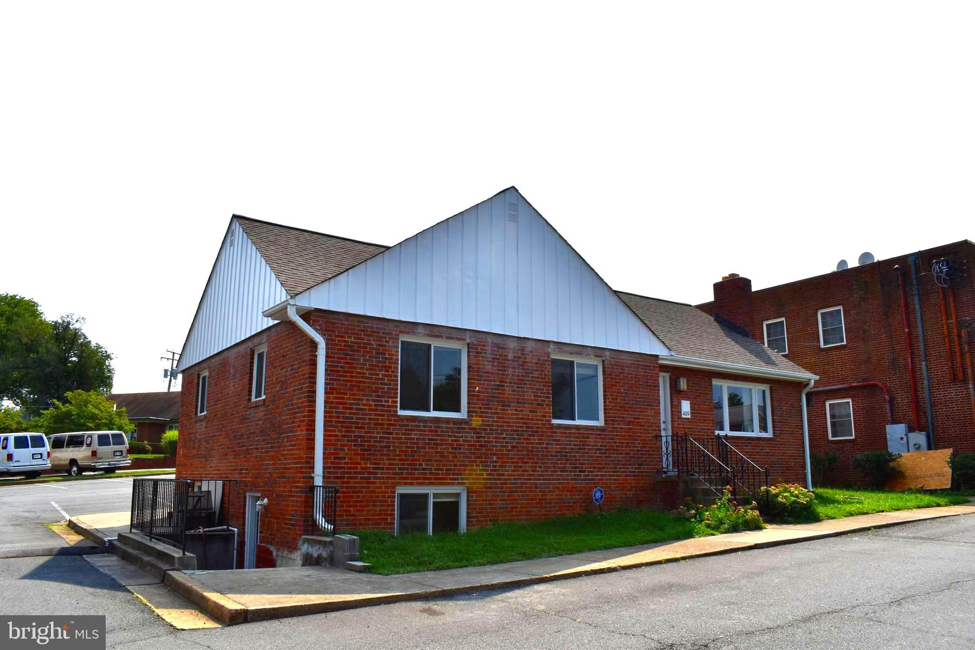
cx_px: 488
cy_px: 325
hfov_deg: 67.4
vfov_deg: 47.9
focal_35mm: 27
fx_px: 731
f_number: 13
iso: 100
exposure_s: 1/200
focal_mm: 18
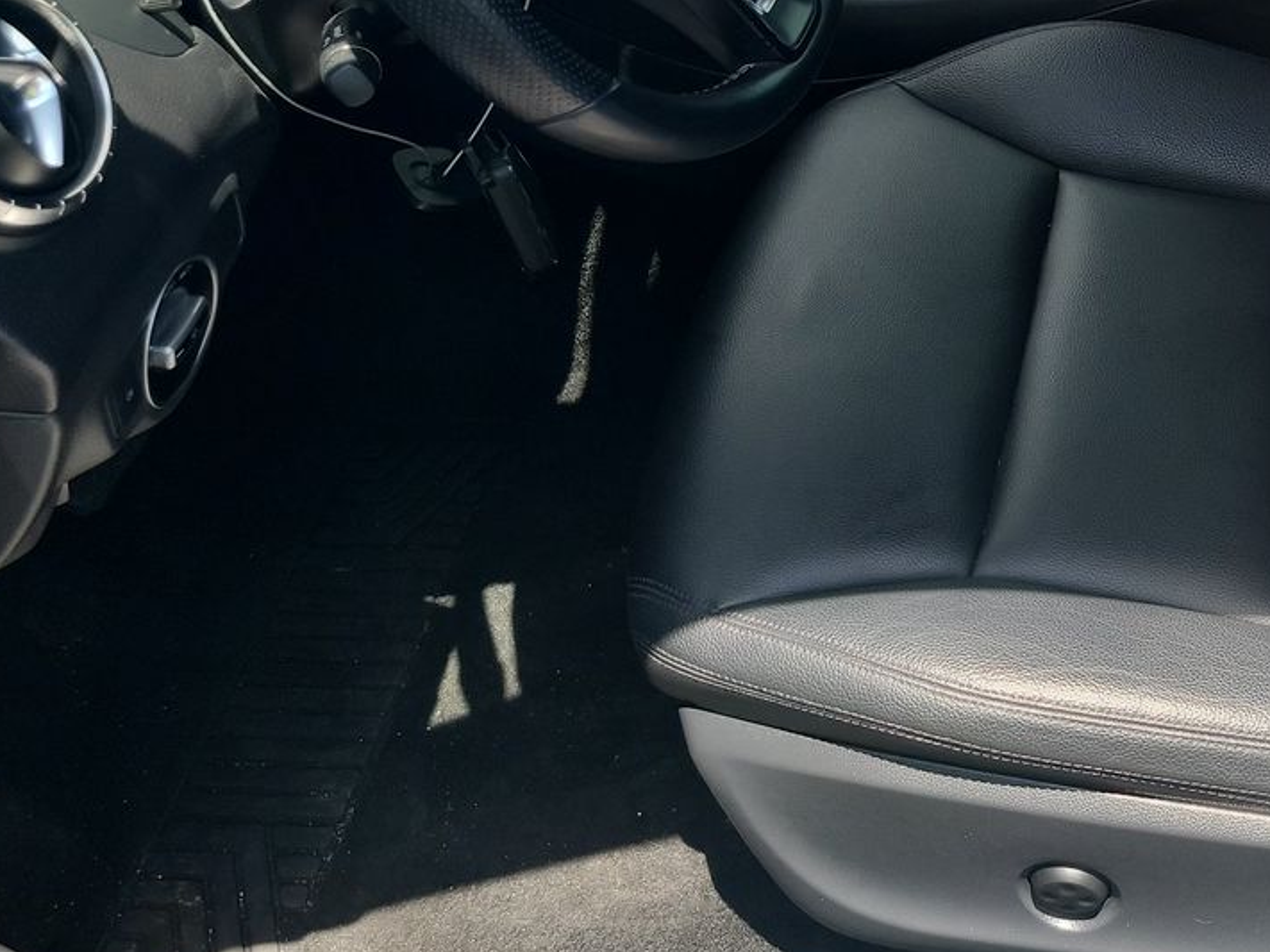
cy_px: -45
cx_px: 1122
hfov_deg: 33.8
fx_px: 1981
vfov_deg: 25.4
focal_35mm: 54
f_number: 1.8
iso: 50
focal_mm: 6.7
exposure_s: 1/137
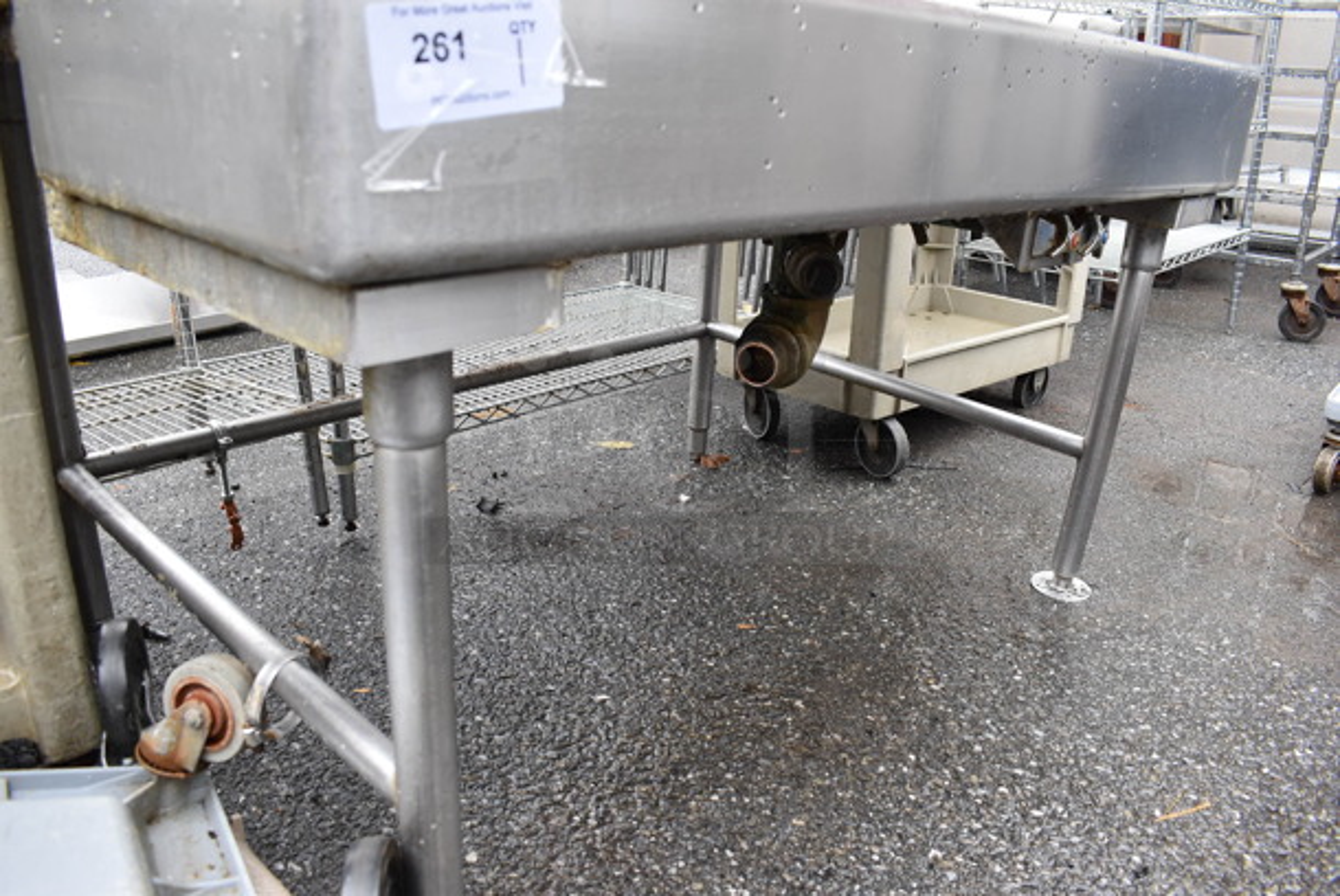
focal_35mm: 27
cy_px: 448
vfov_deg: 48.0
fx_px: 1006
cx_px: 670
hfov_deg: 67.3
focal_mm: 18
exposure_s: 1/125
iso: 360
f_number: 5.6
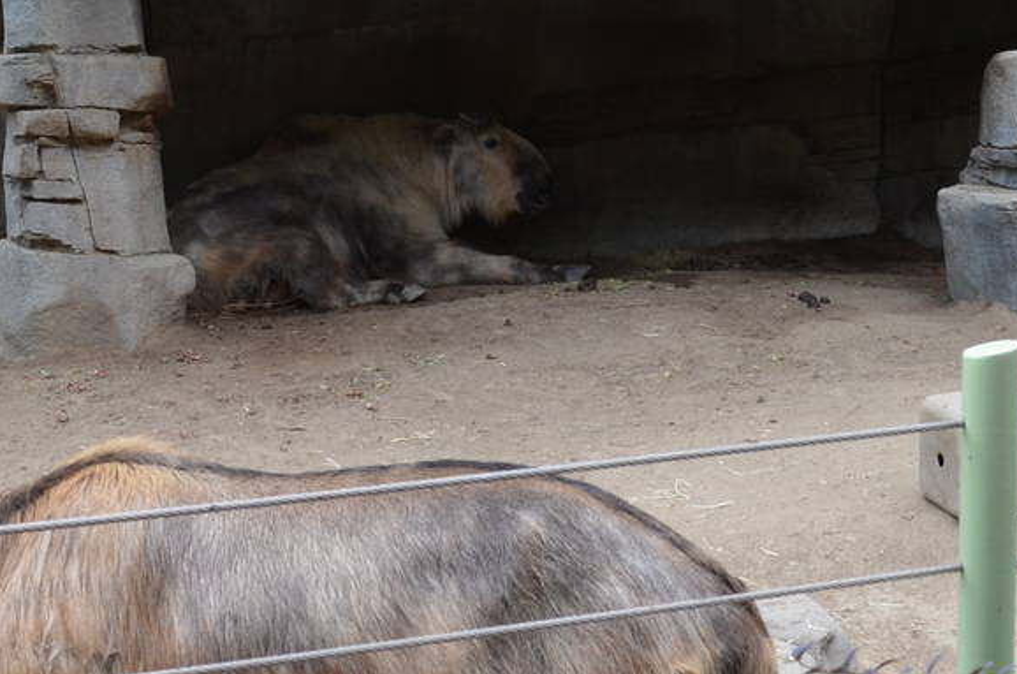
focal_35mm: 83
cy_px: 201
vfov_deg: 16.3
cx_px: 503
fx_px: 2340
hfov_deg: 24.5
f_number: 5.6
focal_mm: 20
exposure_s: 1/125
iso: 220
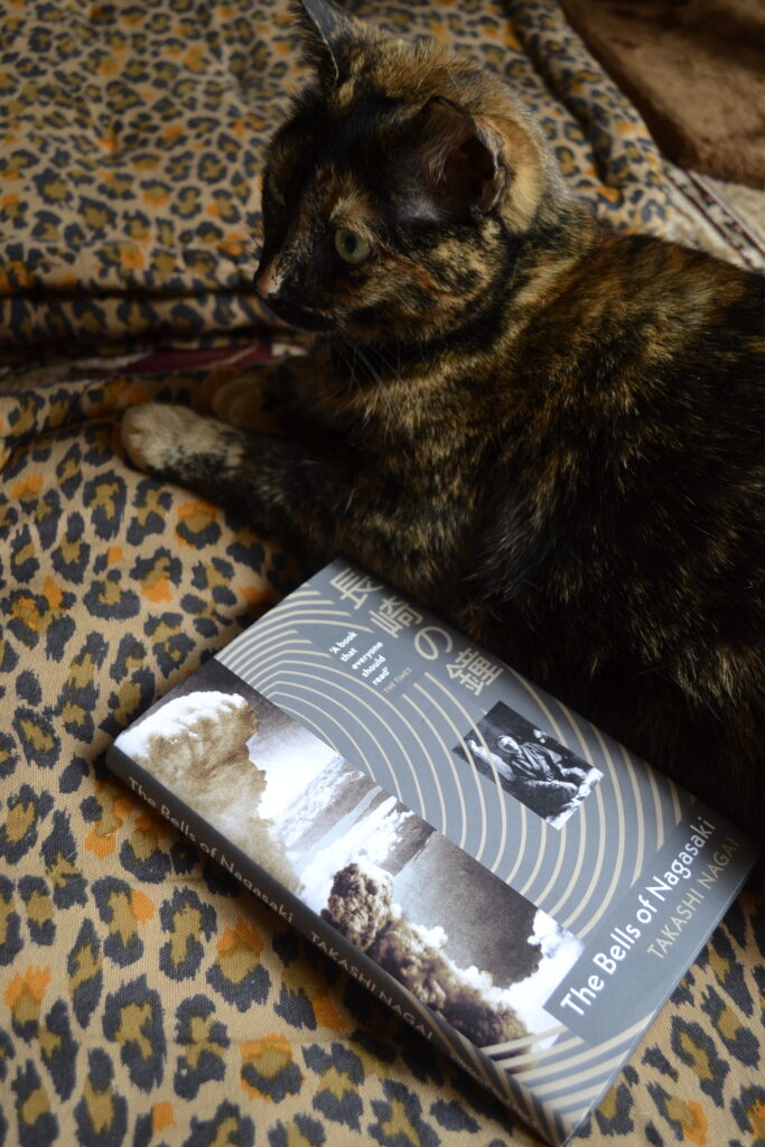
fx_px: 1147
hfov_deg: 36.9
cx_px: 382
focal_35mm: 36
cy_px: 574
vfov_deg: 53.1
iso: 400
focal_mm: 24
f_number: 4
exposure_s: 1/6
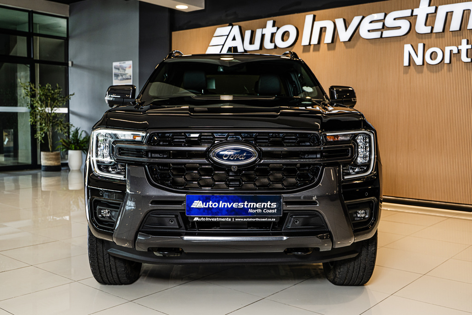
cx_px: 236
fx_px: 511
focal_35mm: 39
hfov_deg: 49.6
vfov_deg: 34.2
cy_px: 158
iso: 500
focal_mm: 39
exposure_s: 1/160
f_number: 4.5
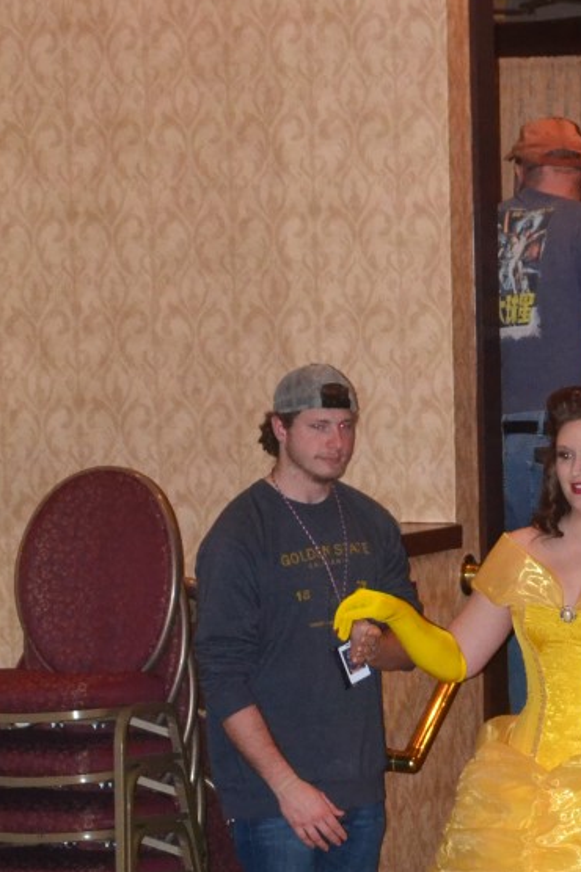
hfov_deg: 8.0
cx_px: 501
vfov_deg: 11.9
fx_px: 4145
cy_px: 803
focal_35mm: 171
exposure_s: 1/60
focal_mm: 55
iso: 3200
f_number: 7.1
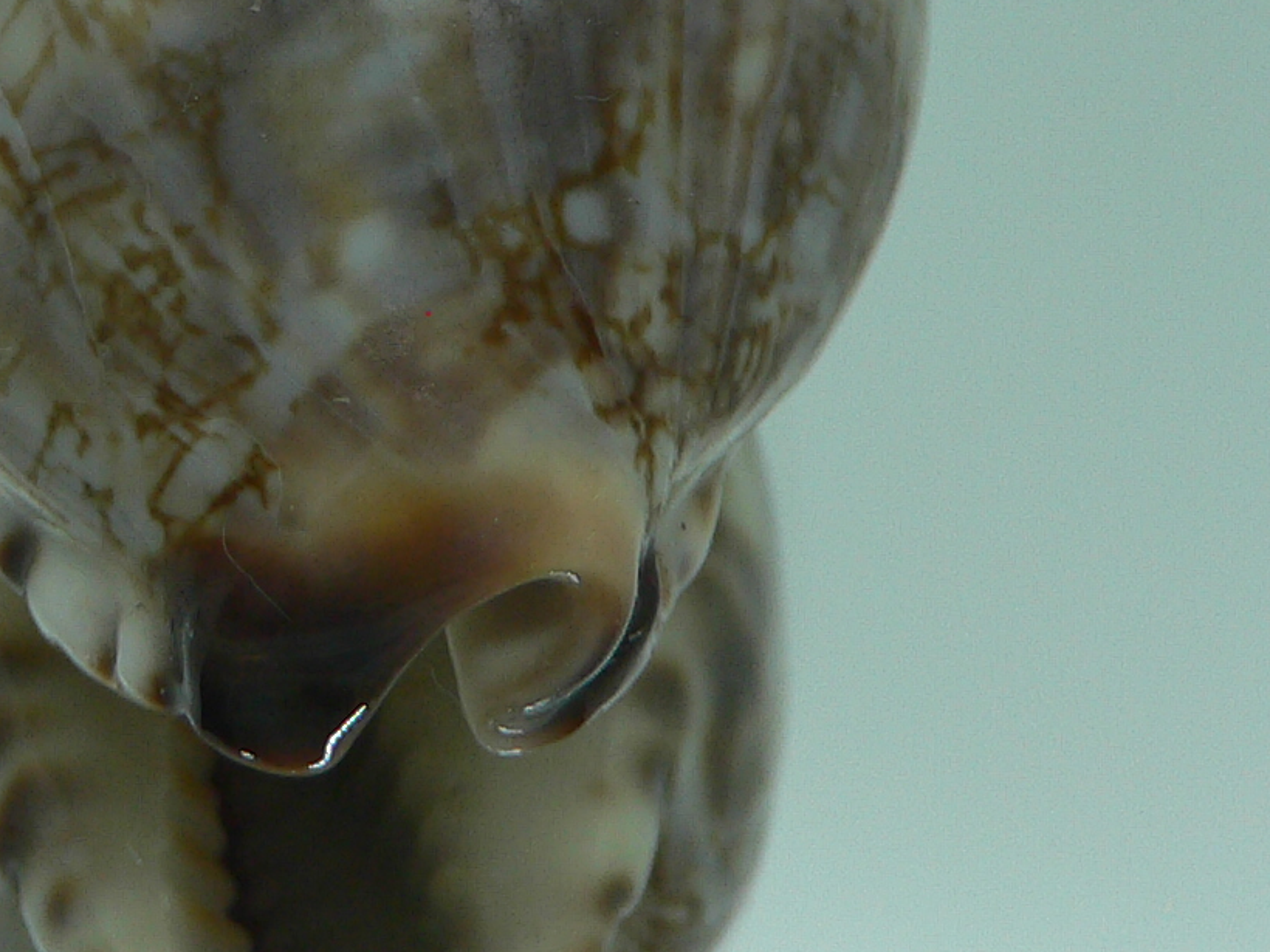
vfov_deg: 16.9
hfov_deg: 22.5
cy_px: 84
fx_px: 3155
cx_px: 254
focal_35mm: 86
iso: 80
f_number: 2.8
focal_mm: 4.6
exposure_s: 1/60
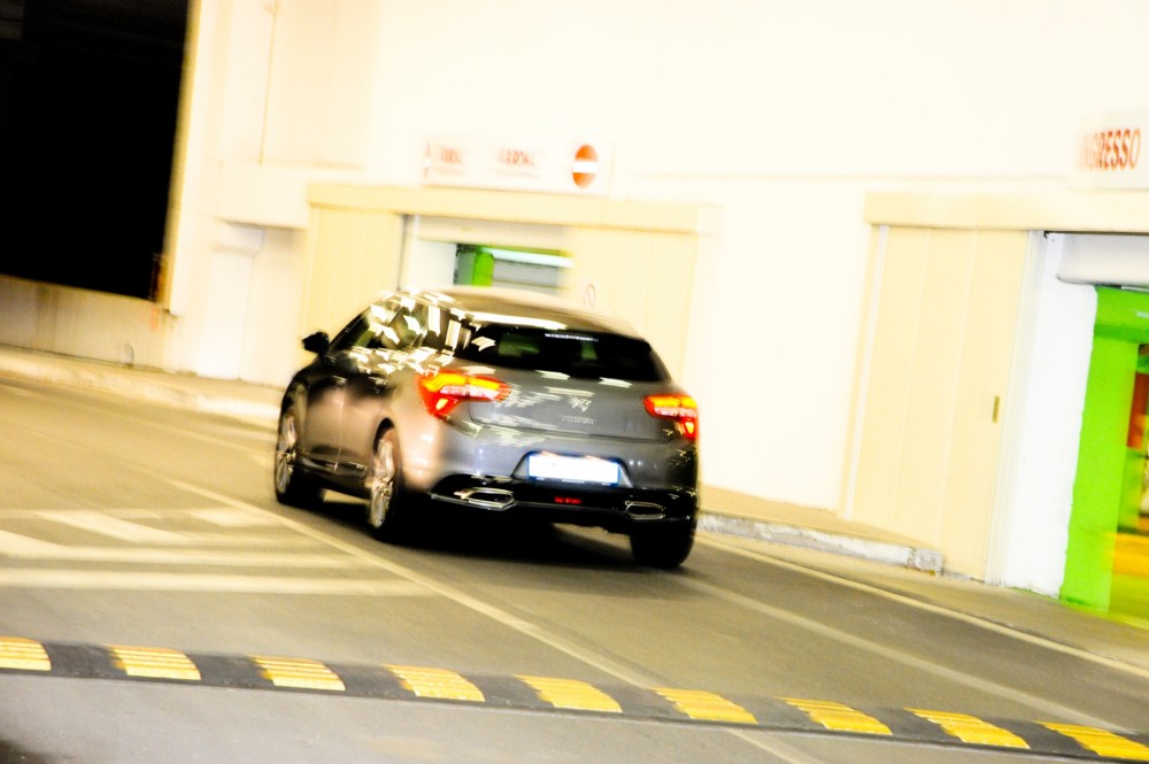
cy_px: 382
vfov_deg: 11.4
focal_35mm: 120
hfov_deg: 17.1
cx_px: 574
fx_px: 3827
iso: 3200
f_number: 8
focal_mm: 120
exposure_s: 1/30
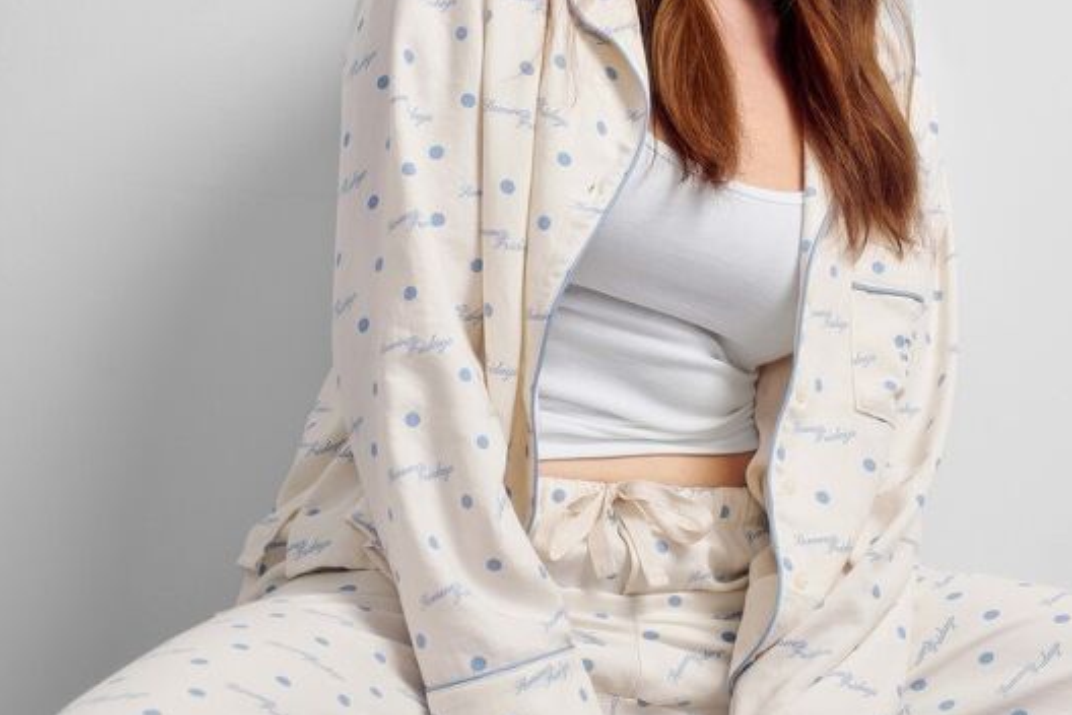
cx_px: 605
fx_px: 2442
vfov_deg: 16.6
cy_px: 238
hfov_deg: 24.7
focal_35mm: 82
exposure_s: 1/125
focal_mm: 66.3
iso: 800
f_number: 8
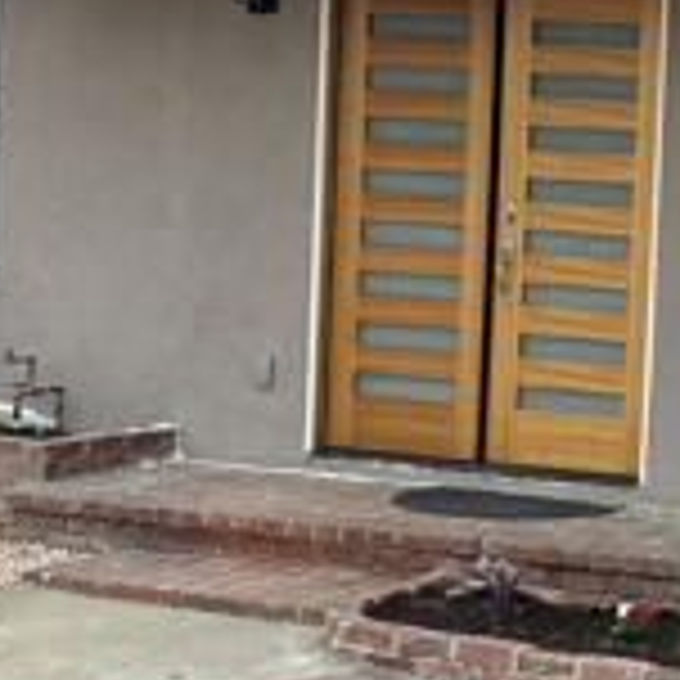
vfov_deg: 19.3
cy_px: 302
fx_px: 2000
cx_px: 986
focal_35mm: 90
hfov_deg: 17.5
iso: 80
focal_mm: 6.86
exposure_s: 1/1664
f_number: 1.78
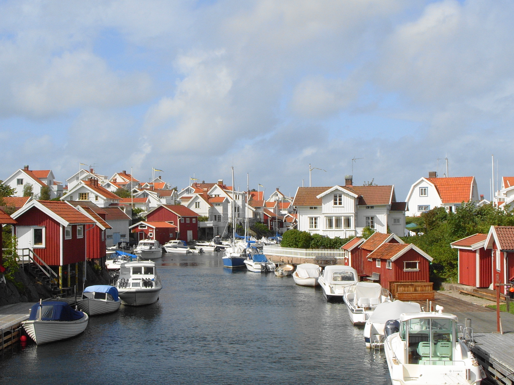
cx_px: 198
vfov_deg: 28.6
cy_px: 185
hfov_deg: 37.3
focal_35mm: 51
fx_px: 757
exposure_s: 1/500
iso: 80
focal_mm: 7.8
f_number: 7.4
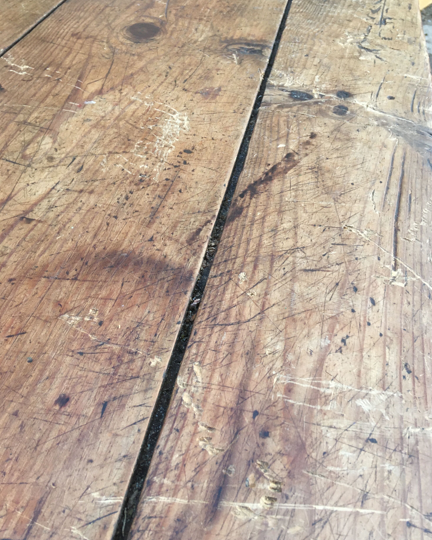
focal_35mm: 31
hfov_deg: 47.1
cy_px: 264
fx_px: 496
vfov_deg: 57.2
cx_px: 220
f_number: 2.2
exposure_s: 1/33
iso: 125
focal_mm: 4.15
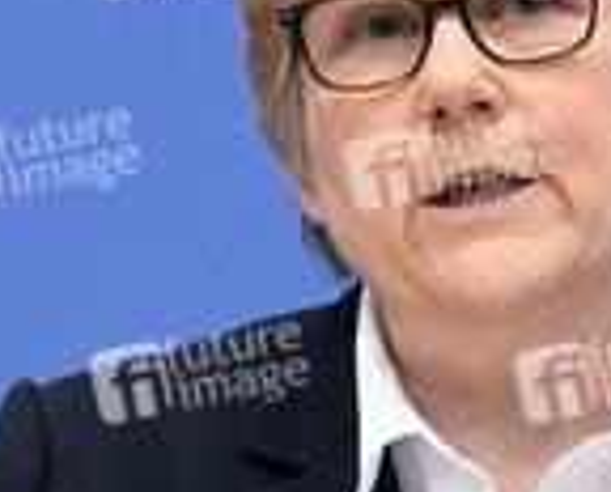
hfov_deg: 6.0
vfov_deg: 4.8
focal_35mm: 322
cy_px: 267
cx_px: 511
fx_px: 5839
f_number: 5
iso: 5000
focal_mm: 110
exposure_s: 1/500
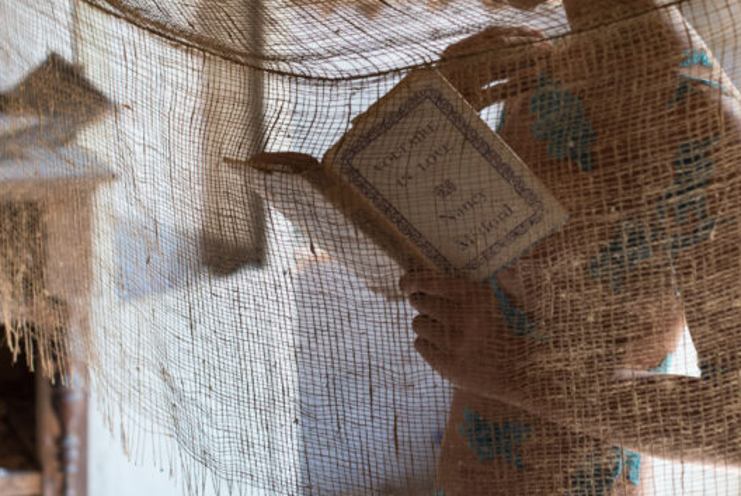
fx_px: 1998
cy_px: 96
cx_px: 442
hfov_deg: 21.0
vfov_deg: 14.1
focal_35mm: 97
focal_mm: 50
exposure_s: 1/160
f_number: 3.2
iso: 1000
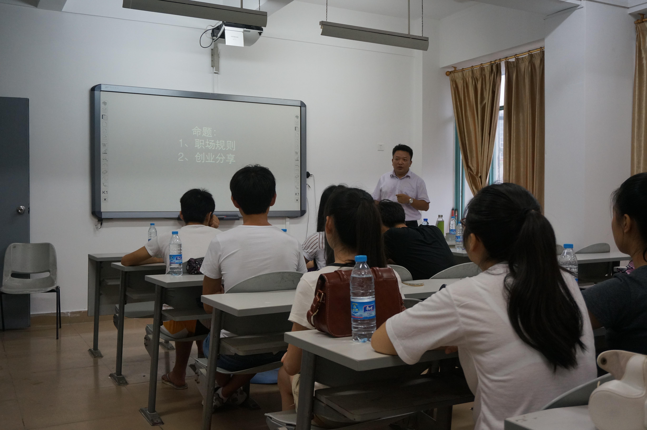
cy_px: 215
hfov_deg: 53.2
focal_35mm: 36
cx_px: 324
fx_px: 646
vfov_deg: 36.8
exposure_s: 1/60
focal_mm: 24
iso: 800
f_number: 4.5
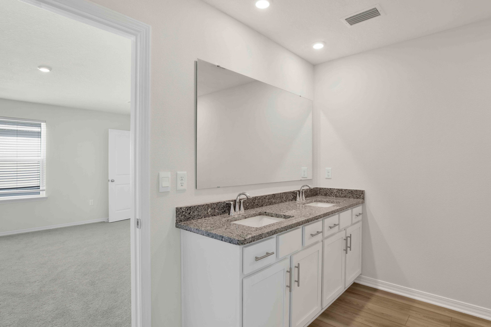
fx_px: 245
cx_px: 246
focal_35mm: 18
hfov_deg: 90.0
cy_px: 164
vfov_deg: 67.4
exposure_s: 1/6
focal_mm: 18
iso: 200
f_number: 11
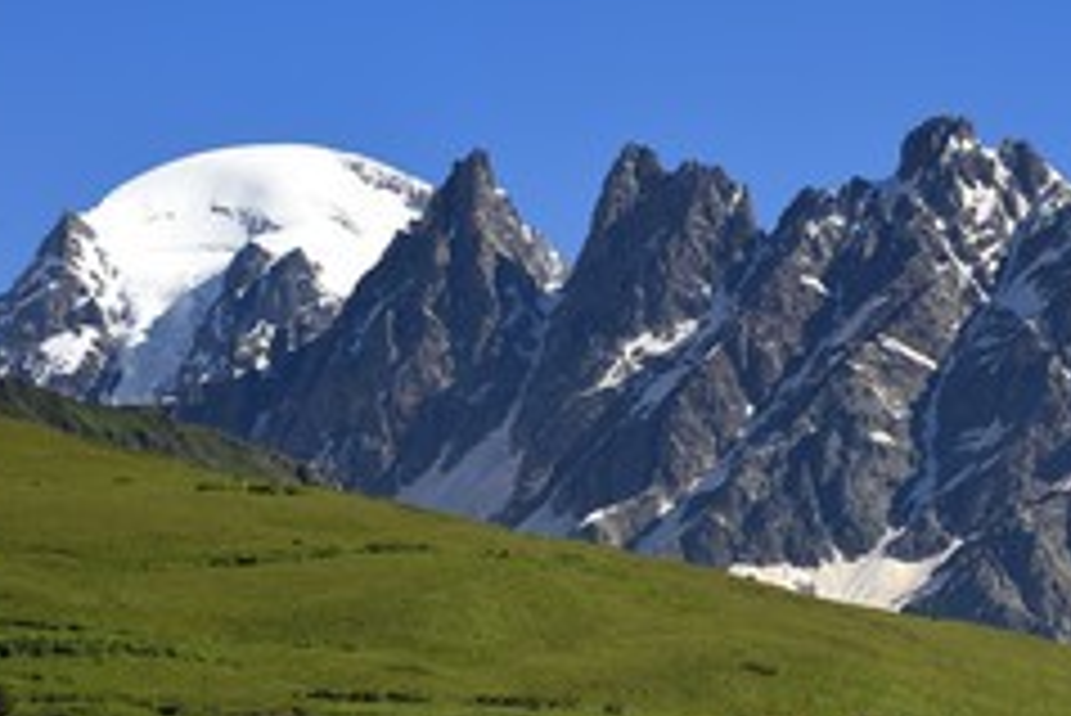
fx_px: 7085
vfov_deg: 5.8
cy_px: 513
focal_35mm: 238
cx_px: 806
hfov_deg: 8.6
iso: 200
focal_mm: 135
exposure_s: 1/250
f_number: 13
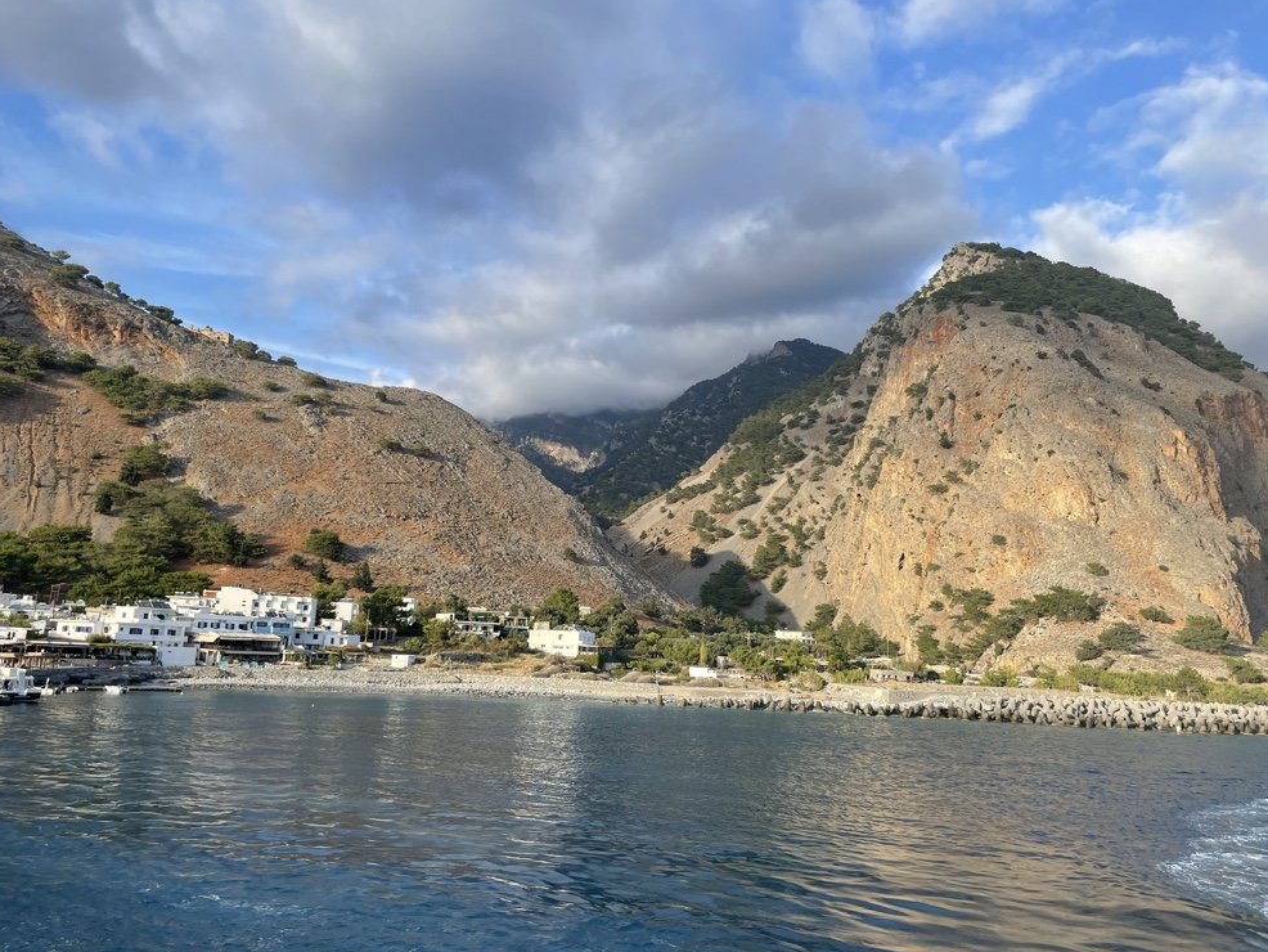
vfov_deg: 51.4
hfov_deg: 65.3
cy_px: 489
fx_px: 989
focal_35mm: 27
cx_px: 629
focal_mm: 4.2
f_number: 1.6
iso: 32
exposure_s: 1/1575
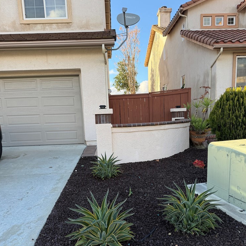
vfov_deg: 55.0
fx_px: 233
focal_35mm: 29
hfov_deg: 55.6
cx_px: 122
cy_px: 154
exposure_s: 1/840
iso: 100
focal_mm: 6.76
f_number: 1.78
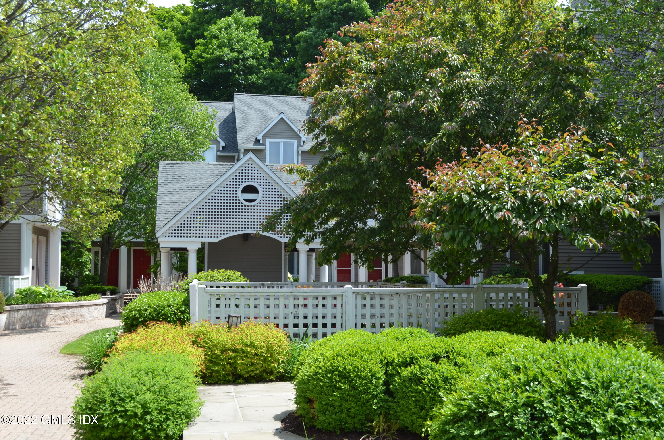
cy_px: 220
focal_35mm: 44
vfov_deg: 30.7
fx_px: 801
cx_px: 332
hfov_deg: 45.0
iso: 200
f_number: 8
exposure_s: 1/250
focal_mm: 29
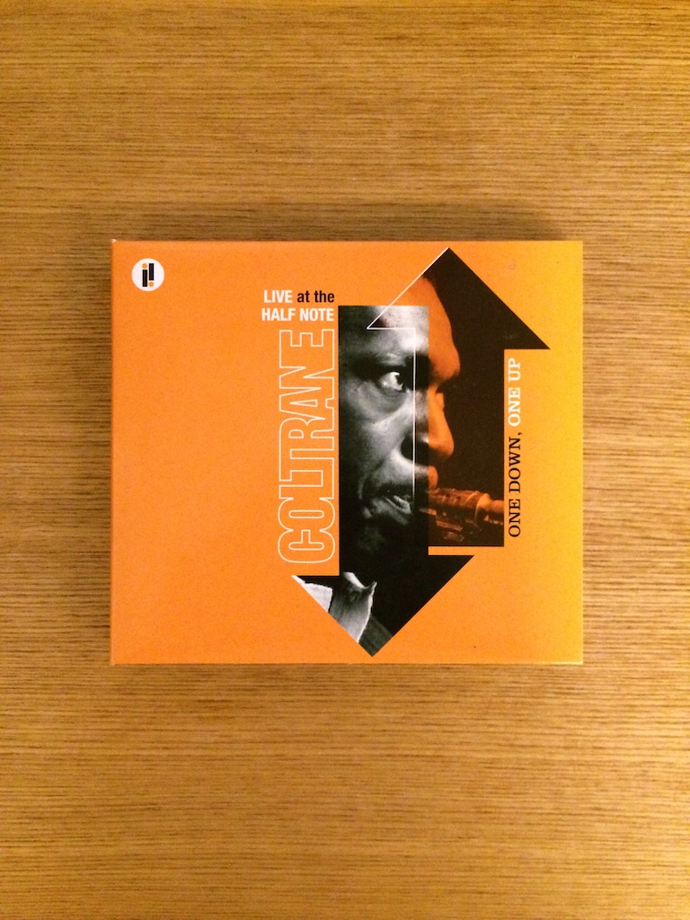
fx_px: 797
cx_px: 345
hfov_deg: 46.8
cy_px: 460
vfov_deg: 60.0
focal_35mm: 30
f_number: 2.2
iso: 640
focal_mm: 4.12
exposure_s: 1/17
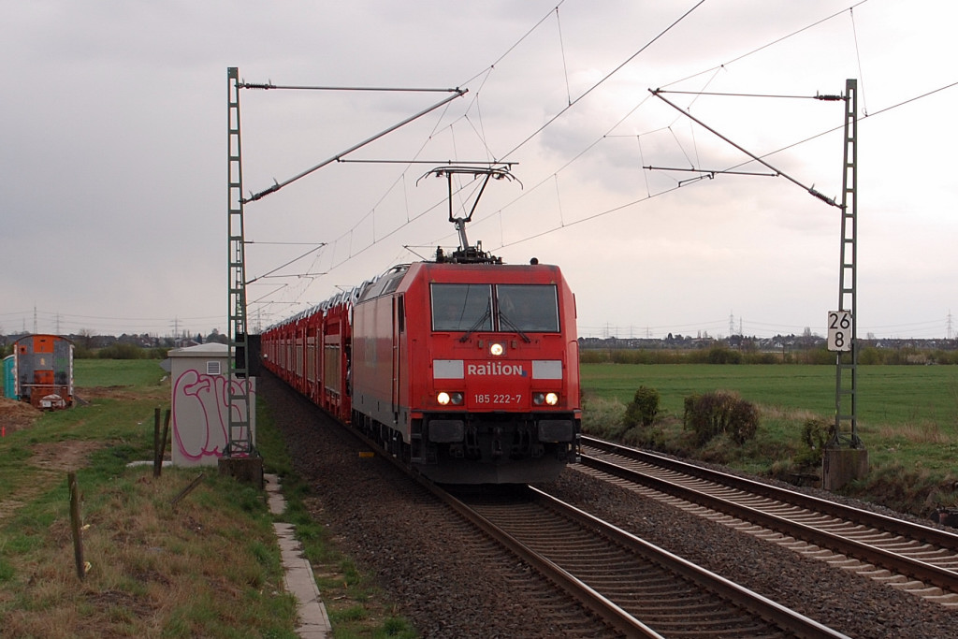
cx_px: 479
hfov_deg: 41.1
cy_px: 320
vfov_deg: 28.1
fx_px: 1277
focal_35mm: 48
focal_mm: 32
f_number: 8
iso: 400
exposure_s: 1/250
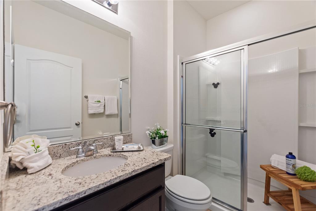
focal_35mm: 15
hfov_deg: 100.4
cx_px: 158
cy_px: 106
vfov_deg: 77.3
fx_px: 132
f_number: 4.5
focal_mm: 10
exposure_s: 1/4
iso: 400
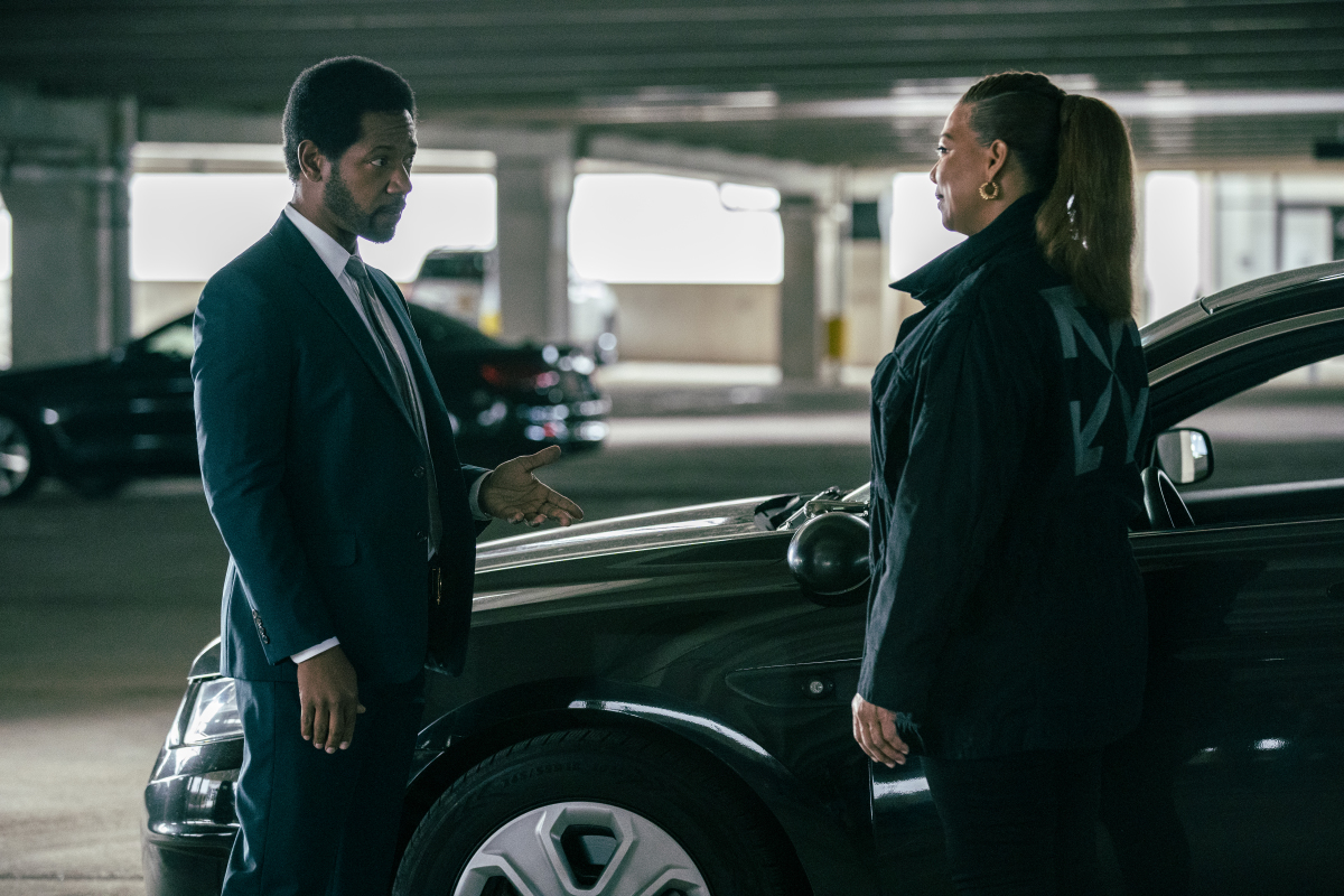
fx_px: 4480
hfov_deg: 17.1
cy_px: 448
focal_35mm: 120
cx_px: 672
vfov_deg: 11.4
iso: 6400
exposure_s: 1/500
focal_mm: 120
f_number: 3.5
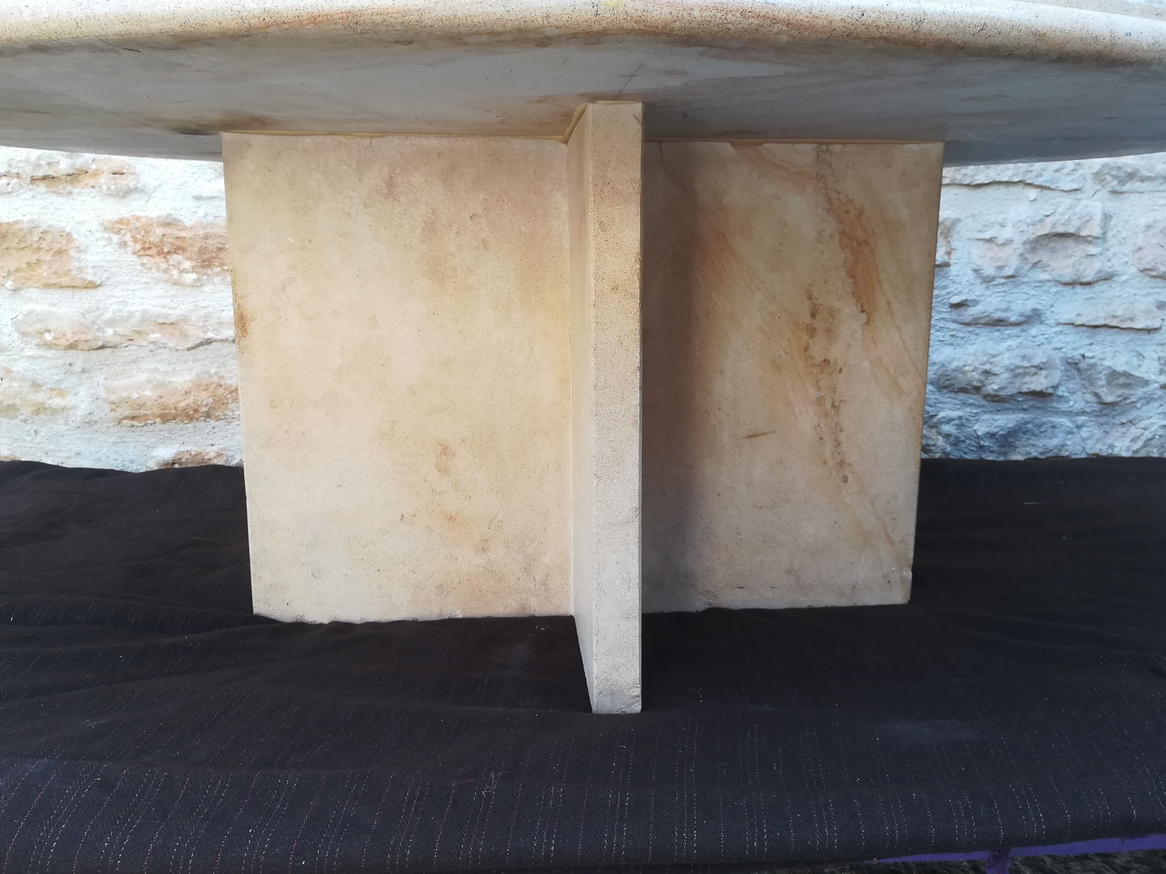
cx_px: 586
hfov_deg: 65.3
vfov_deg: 51.4
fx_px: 909
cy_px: 429
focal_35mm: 27
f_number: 2.2
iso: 80
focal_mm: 3.83
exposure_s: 1/120
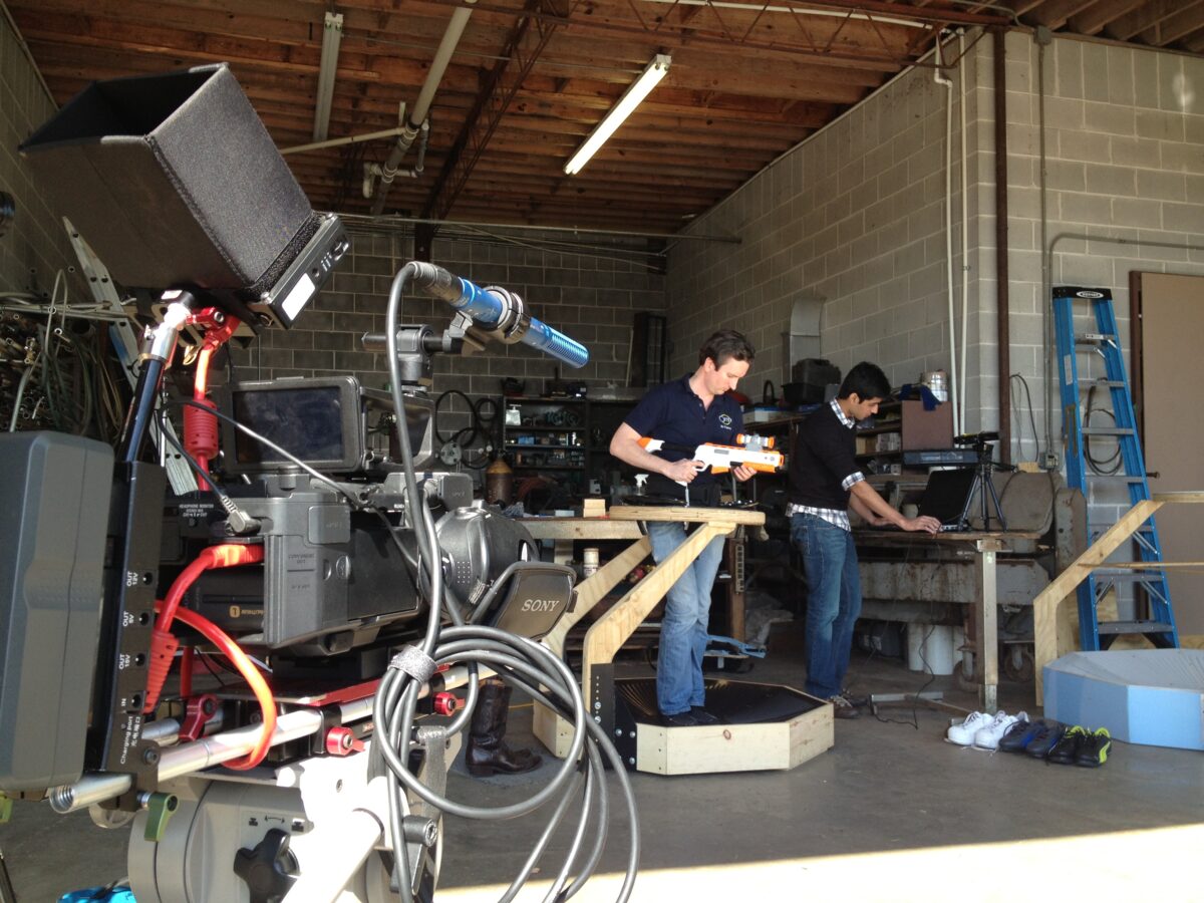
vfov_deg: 40.7
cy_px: 452
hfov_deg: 52.6
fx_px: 1217
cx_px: 602
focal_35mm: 35
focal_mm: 4.28
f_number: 2.4
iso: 50
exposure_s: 1/208
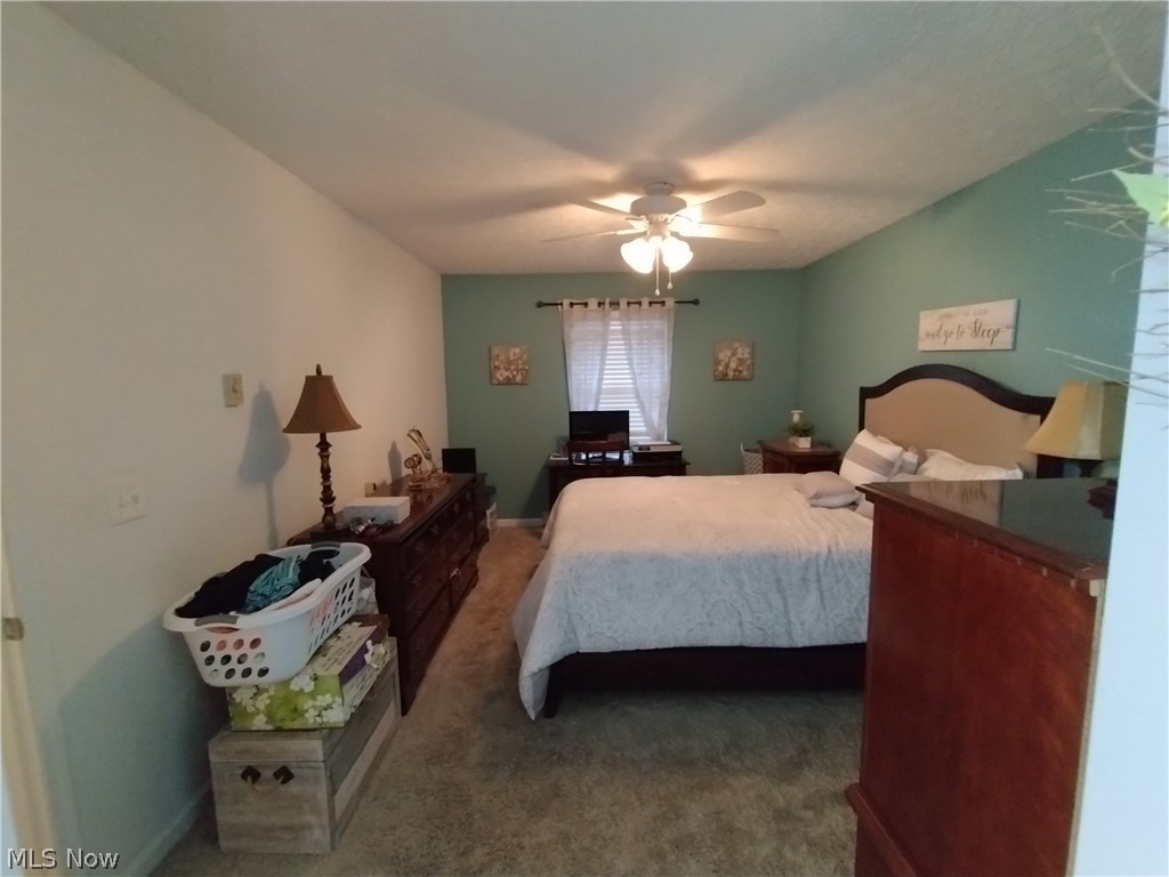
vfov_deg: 78.1
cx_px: 584
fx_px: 540
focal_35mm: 16
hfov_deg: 94.5
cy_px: 438
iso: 1696
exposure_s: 1/30
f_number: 2.2
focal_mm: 1.66
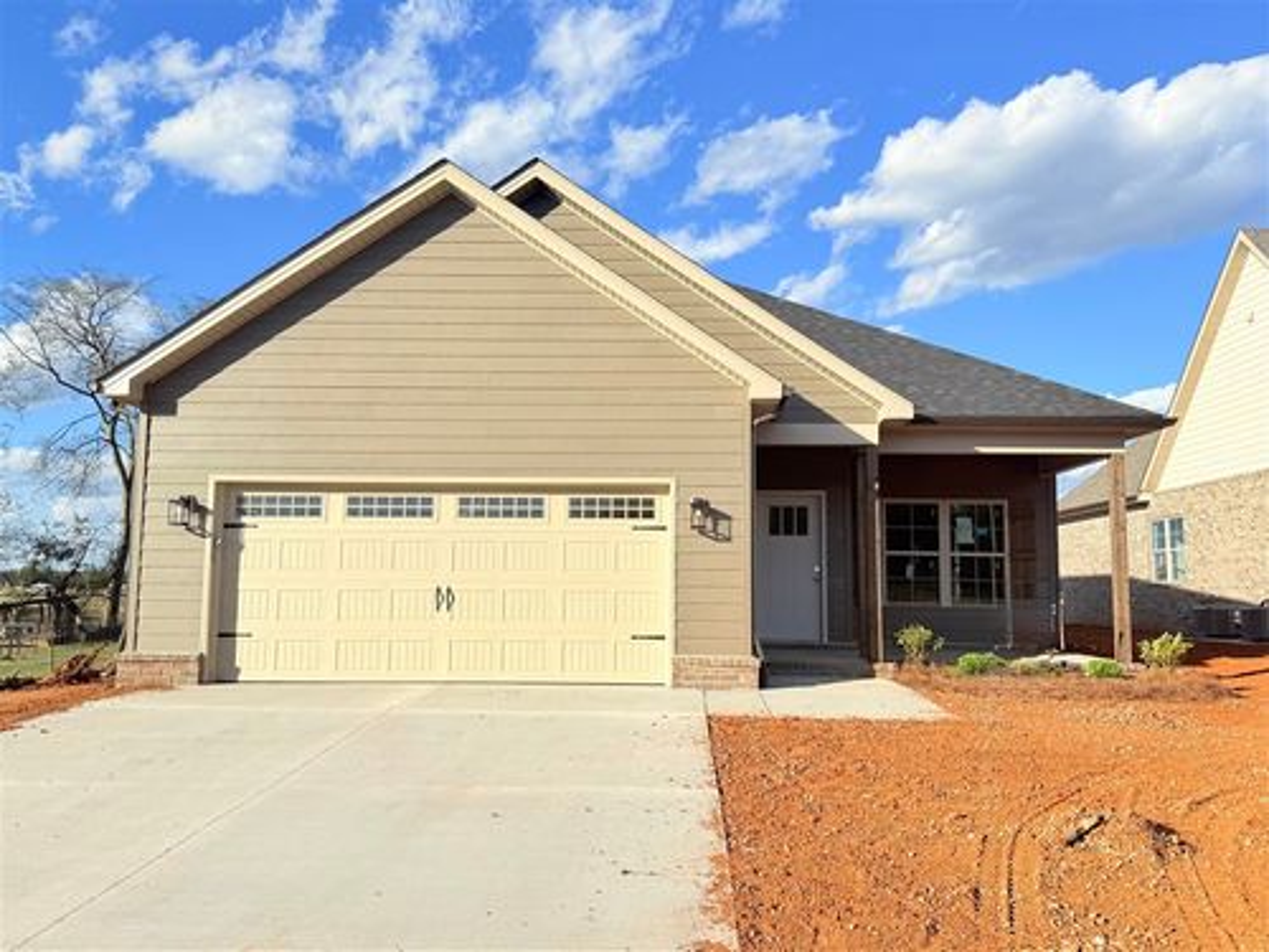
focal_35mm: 24
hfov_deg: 71.6
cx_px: 634
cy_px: 476
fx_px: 880
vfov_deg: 56.8
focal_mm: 6.76
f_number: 1.78
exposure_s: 1/3584
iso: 80
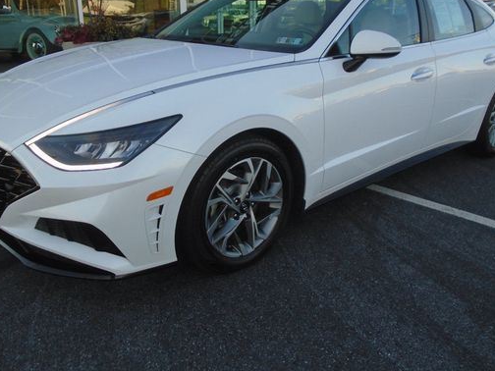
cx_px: 240
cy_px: 151
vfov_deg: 42.8
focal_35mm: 33
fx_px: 472
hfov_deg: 55.3
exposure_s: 1/320
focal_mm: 4.6
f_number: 3.2
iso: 100
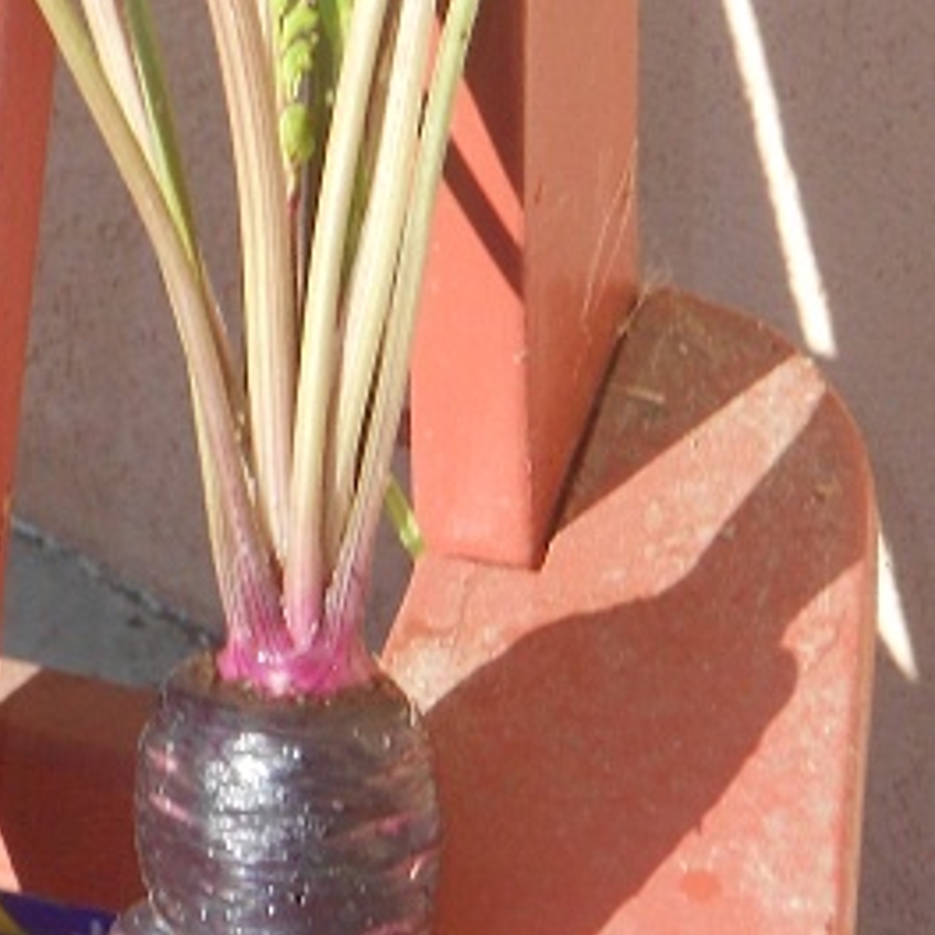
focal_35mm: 220
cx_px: 301
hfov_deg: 8.0
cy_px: 793
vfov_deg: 7.9
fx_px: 6723
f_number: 5.8
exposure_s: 1/125
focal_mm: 13.5
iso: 80
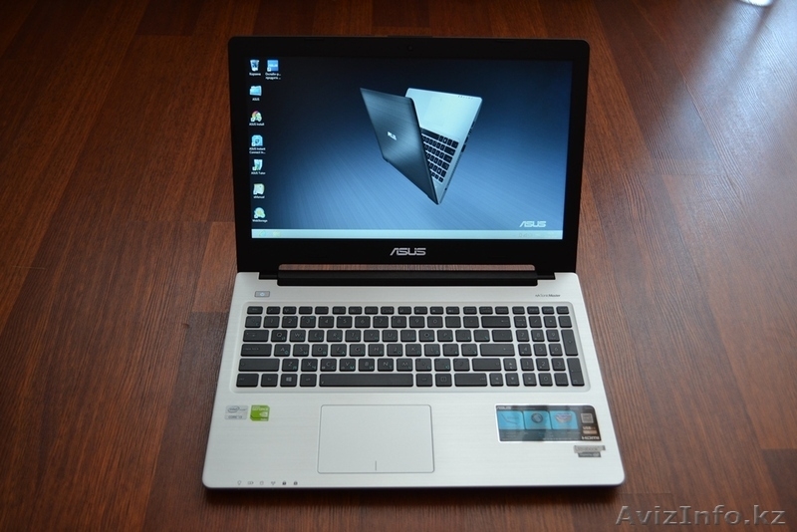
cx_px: 398
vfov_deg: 36.9
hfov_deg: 53.1
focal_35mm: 36
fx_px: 797
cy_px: 266
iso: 400
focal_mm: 24
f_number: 4
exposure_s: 1/40
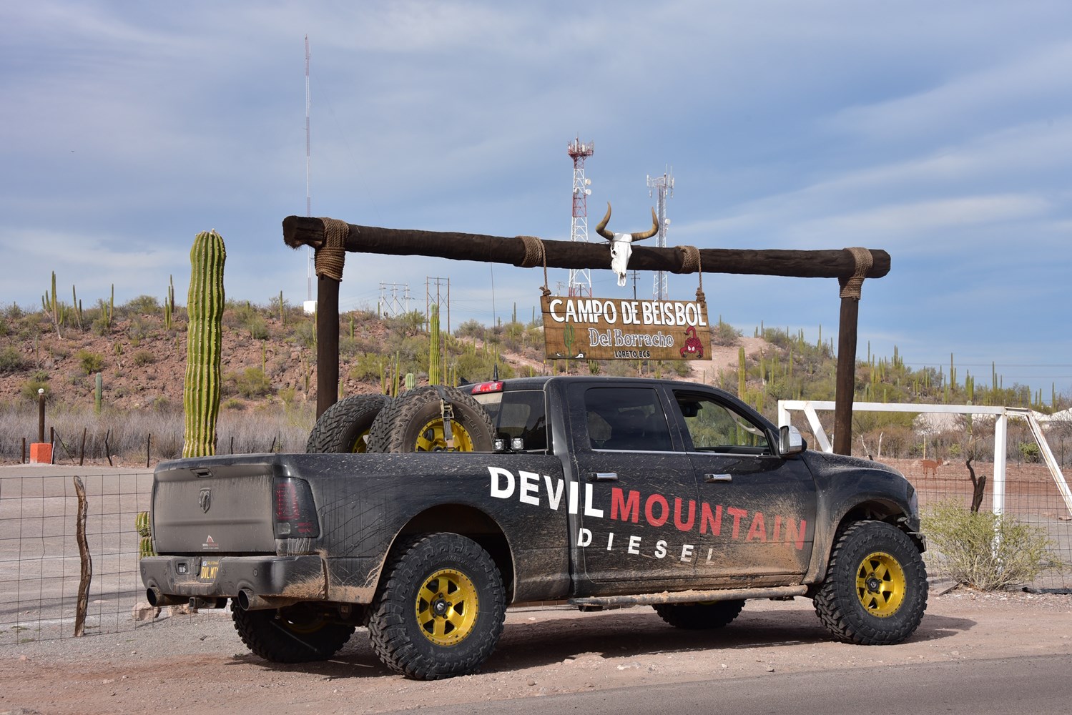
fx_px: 1846
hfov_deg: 32.4
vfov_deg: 21.9
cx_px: 536
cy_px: 358
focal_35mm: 62
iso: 320
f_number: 13
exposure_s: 1/400
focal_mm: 62
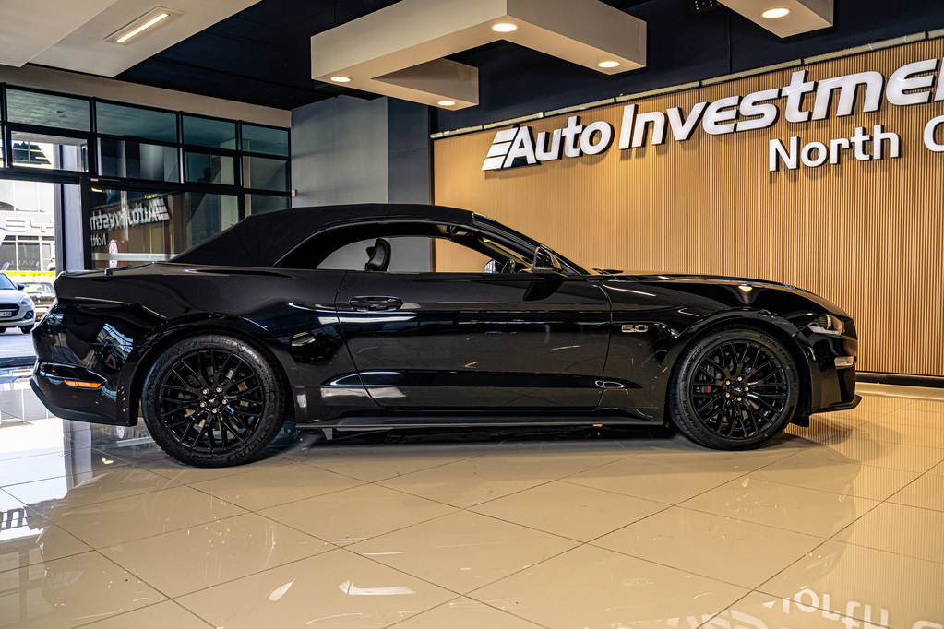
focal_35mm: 28
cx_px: 472
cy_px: 314
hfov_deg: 65.5
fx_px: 734
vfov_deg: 46.4
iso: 250
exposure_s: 1/200
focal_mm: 28
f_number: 3.5
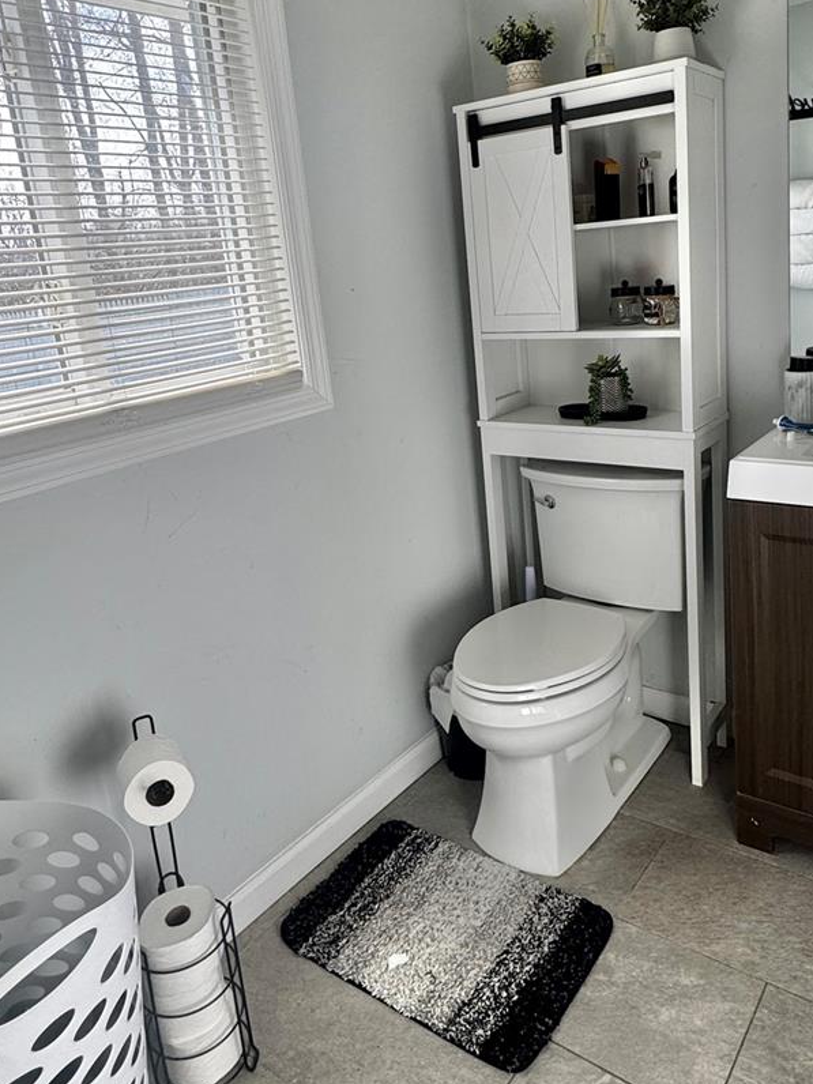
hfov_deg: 51.2
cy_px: 436
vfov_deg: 64.7
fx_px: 846
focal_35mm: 27
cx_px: 452
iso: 40
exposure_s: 1/123
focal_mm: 2.22
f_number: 2.2
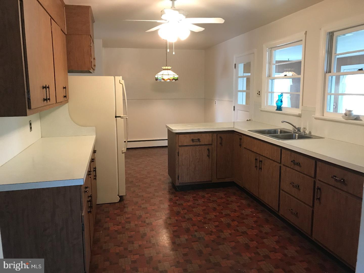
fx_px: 294
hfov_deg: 63.4
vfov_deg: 49.7
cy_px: 136
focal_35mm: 28
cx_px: 182
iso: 64
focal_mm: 3.99
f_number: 1.8
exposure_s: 1/15
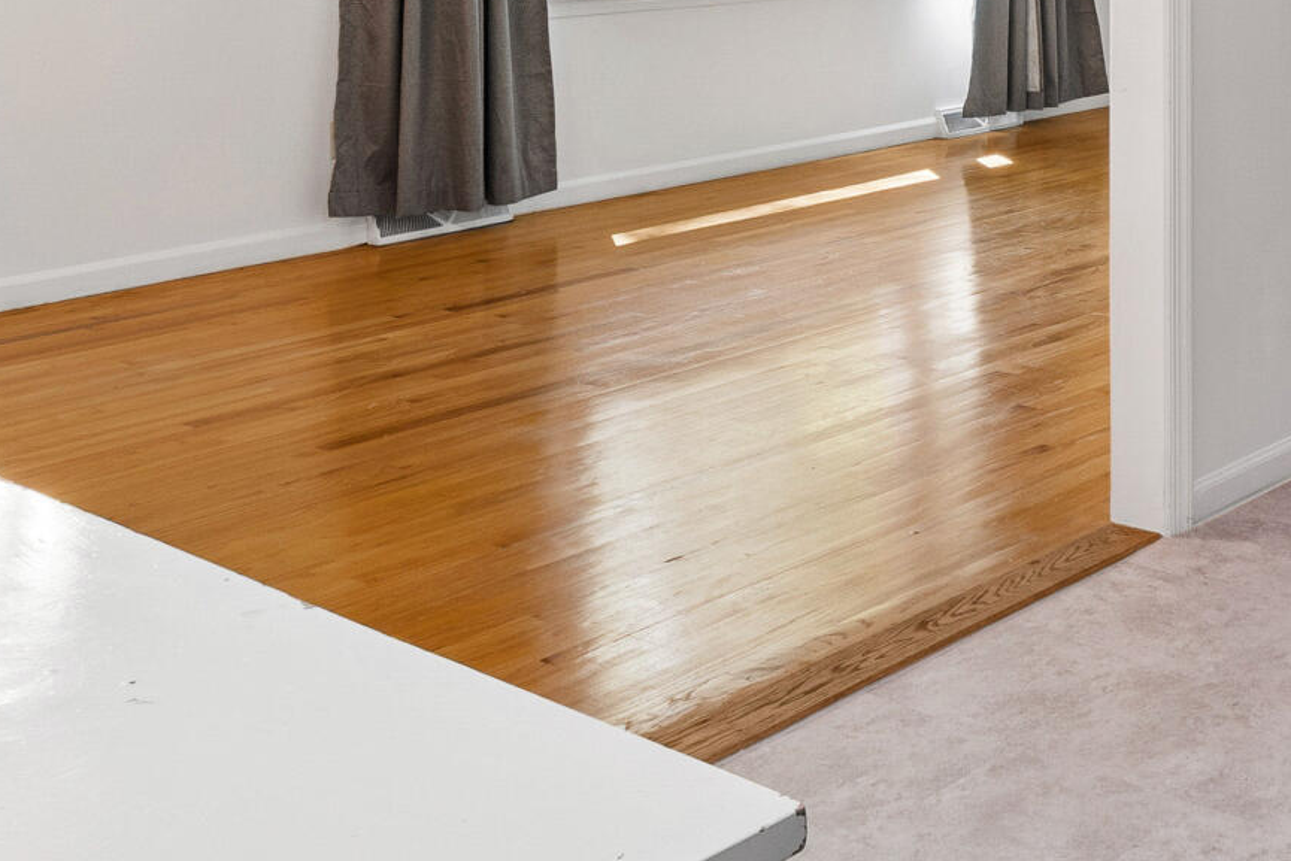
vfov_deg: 23.4
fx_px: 1865
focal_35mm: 52
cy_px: -213
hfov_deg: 33.7
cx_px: 1384
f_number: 8
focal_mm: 10
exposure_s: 1
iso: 100
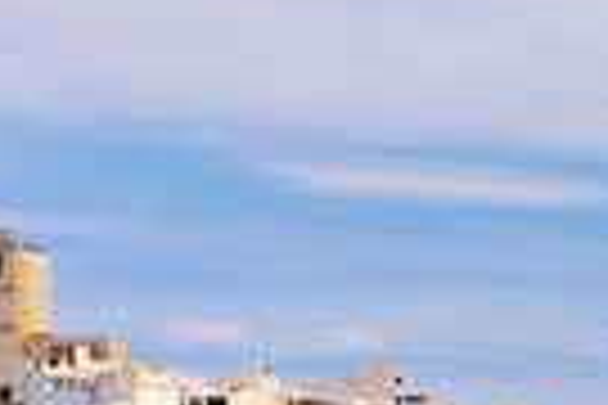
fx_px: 7650
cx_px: 457
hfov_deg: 4.5
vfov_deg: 3.0
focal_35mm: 453
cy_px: 783
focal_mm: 47.5
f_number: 9.5
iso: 100
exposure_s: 1/90
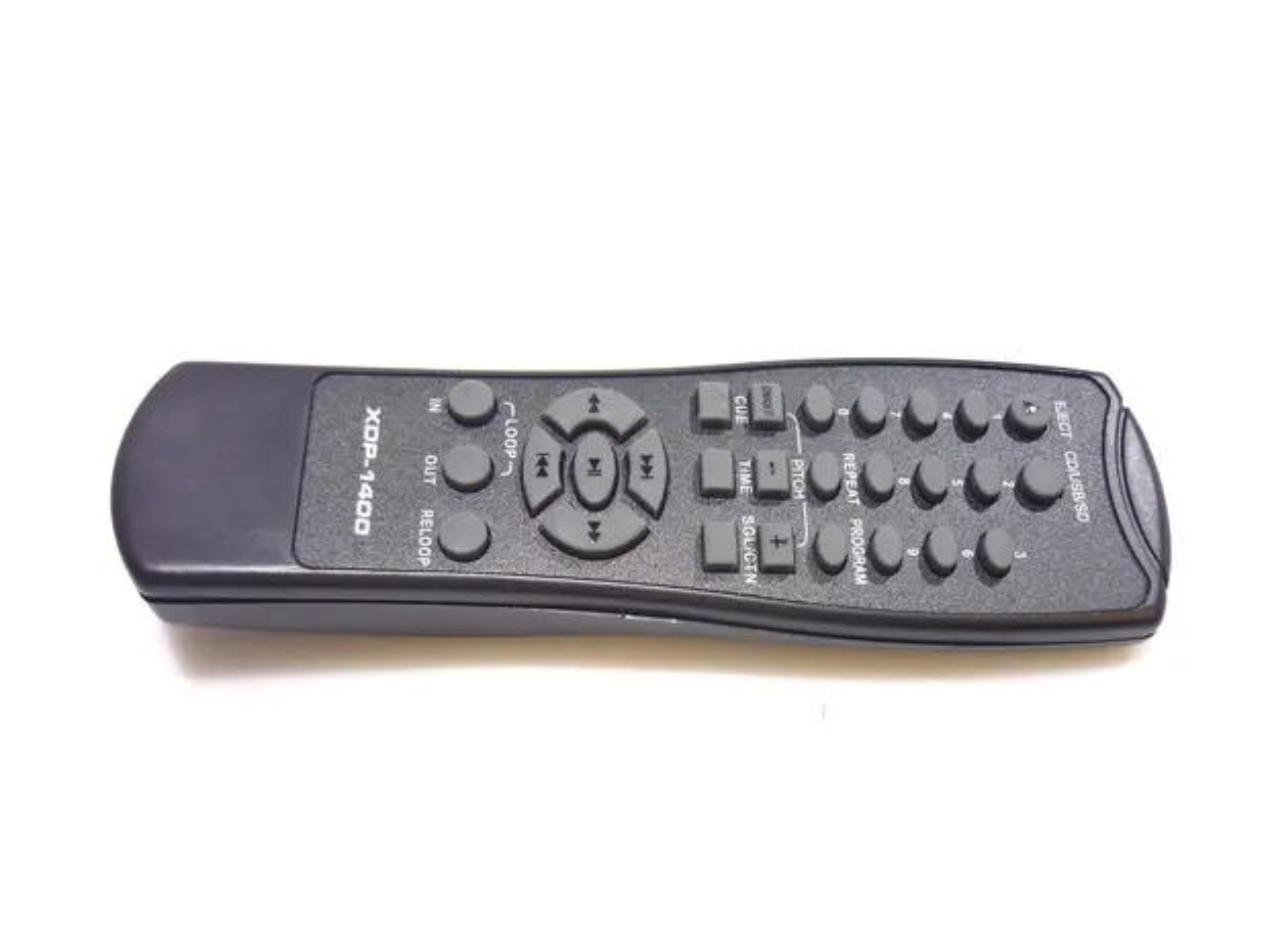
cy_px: 478
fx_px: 1248
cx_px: 630
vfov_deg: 41.8
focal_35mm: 34
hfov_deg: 53.9
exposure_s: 1/50
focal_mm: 5.5
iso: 80
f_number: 2.8
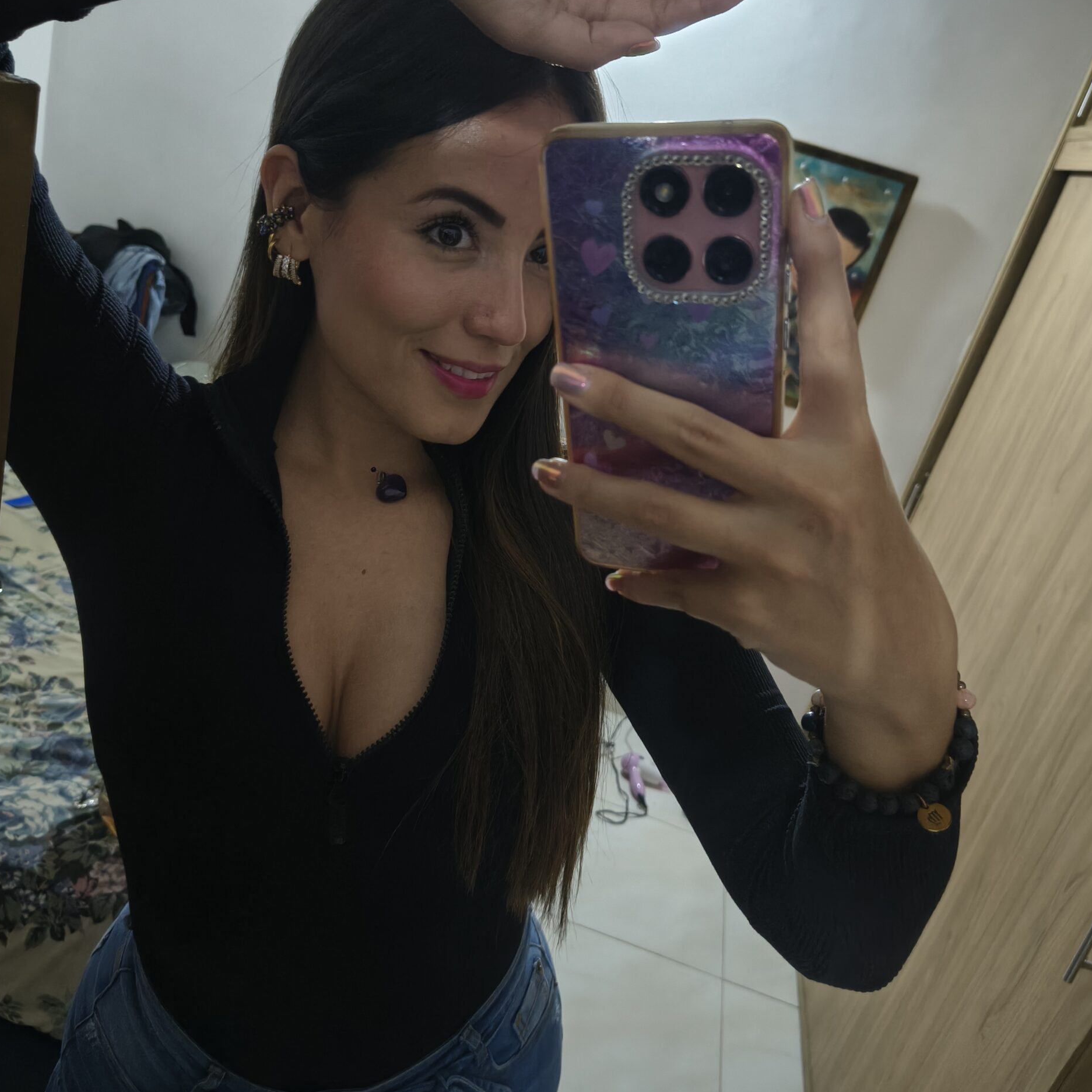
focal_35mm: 29
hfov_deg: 55.6
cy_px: 525
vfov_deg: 55.6
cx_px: 538
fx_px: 1035
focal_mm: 5.56
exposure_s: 1/33.3
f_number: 1.8
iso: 2791
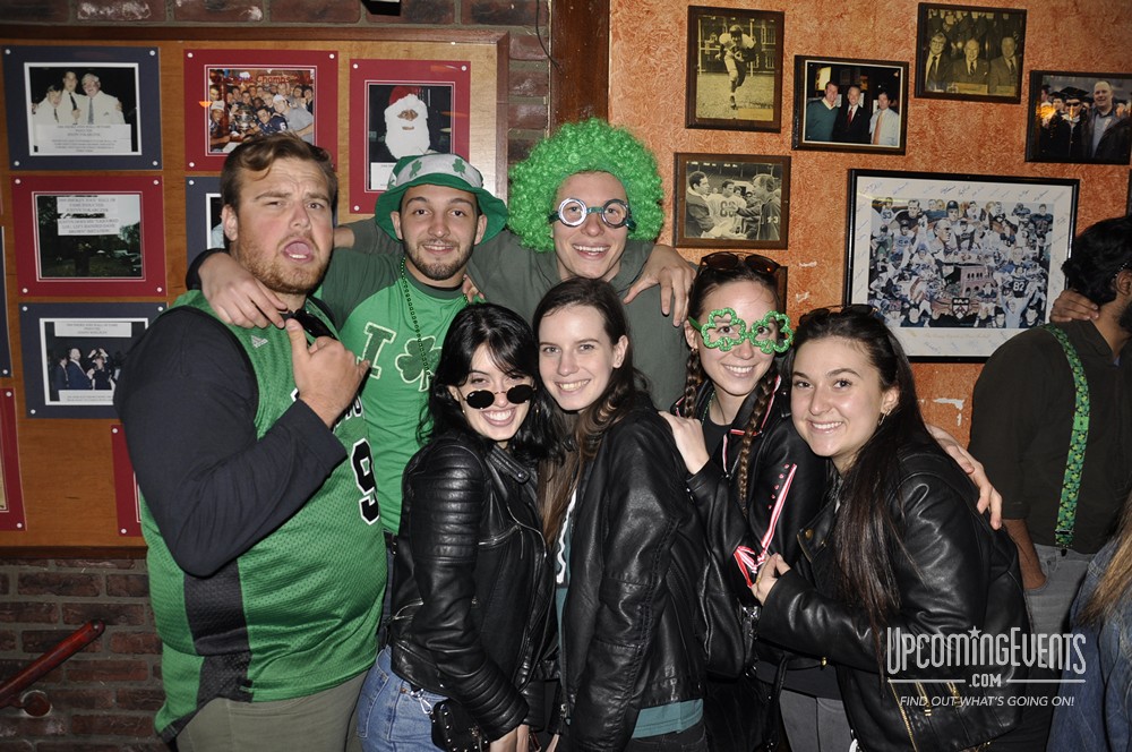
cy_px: 376
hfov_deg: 67.4
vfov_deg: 47.8
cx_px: 566
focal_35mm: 27
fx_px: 848
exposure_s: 1/60
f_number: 3.5
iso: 400
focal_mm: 18
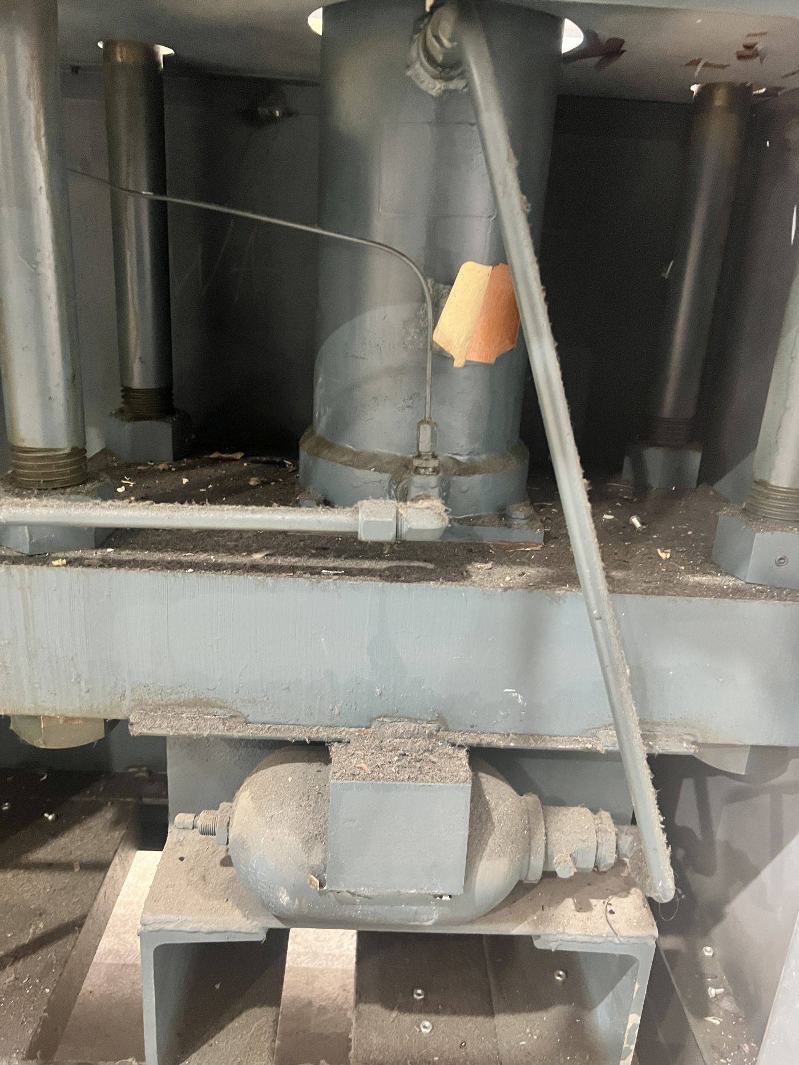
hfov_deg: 53.1
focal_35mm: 26
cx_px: 400
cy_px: 532
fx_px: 800
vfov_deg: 67.3
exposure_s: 1/40
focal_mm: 5.7
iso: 500
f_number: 1.5
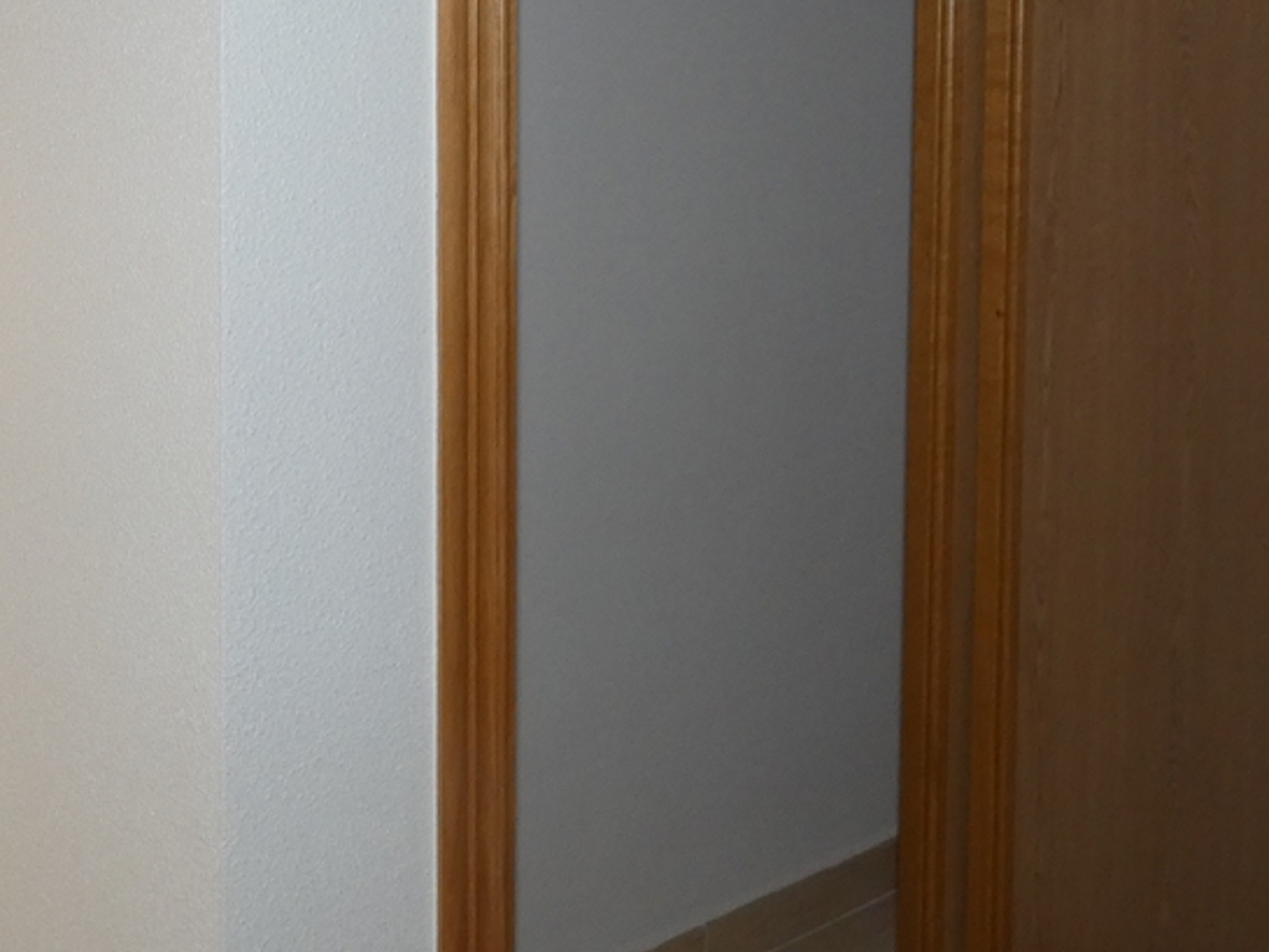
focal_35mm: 47
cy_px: 54
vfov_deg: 29.3
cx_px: 619
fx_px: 1723
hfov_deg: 40.4
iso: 250
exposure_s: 1/60
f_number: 2.8
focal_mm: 3.6
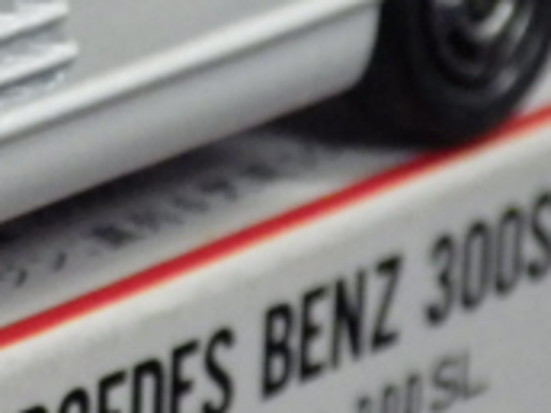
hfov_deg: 5.1
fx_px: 6096
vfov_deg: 3.9
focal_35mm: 383
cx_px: -202
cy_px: -29
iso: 800
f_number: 4.6
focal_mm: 18.4
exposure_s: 1/50
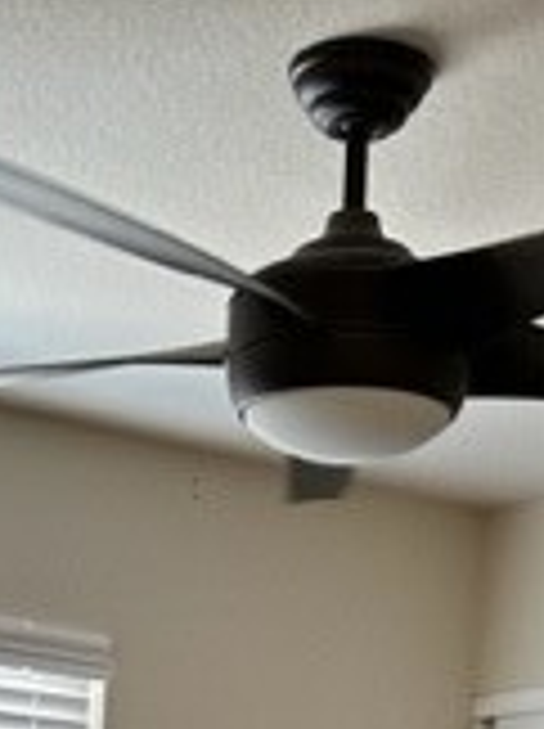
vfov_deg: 17.5
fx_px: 1996
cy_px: 1242
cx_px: 157
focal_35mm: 95
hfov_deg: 15.5
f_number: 1.78
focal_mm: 6.86
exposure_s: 1/120
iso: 200
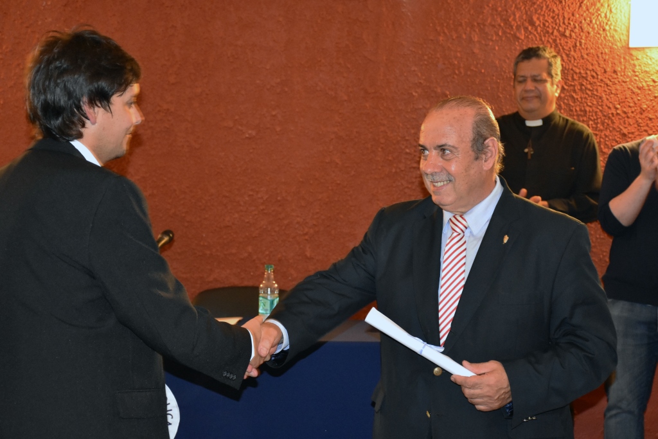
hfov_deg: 28.1
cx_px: 329
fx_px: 1316
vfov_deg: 18.9
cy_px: 220
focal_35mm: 72
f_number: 4.5
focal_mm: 48
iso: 5000
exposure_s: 1/60
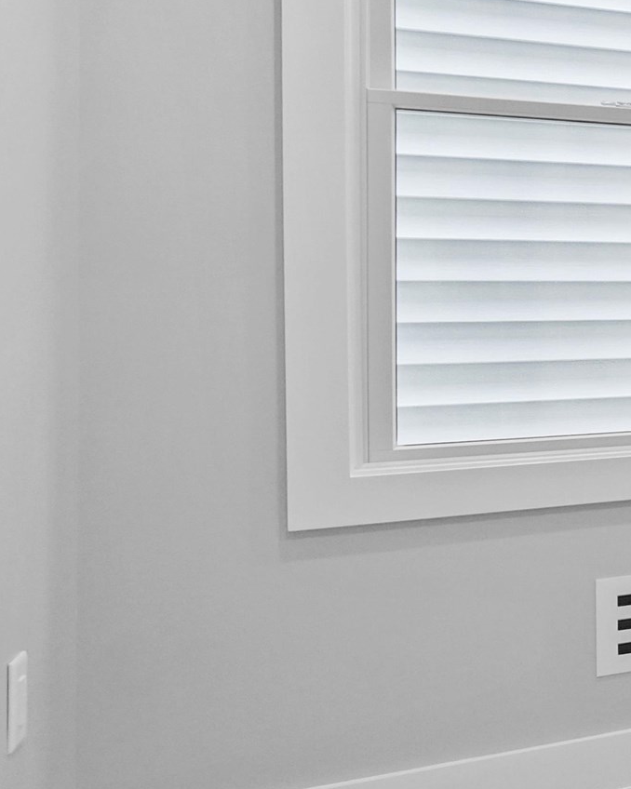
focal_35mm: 51
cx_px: 1361
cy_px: 270
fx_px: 1191
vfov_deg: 36.3
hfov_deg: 17.3
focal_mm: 10
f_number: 6.7
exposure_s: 1/60
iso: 6400
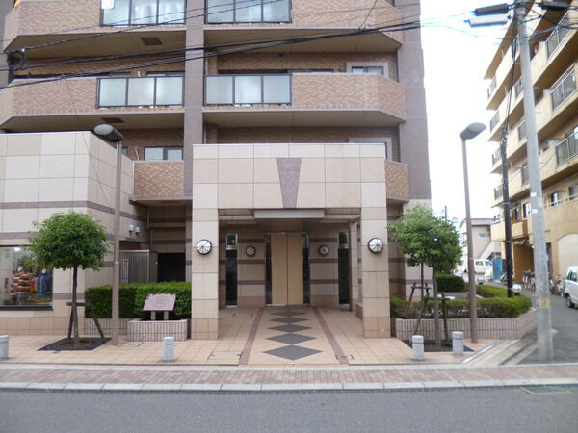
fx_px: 401
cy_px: 216
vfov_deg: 56.8
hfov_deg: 71.6
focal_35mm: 24
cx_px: 289
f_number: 2.5
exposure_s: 1/125
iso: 100
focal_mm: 4.3
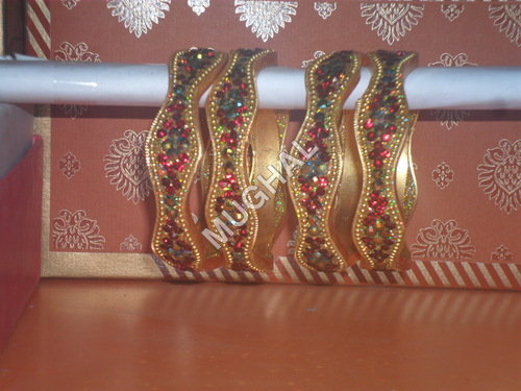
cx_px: 260
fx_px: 1625
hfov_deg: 18.2
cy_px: 196
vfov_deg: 13.7
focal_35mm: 108
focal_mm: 19.6
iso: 100
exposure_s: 1/60
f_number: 5
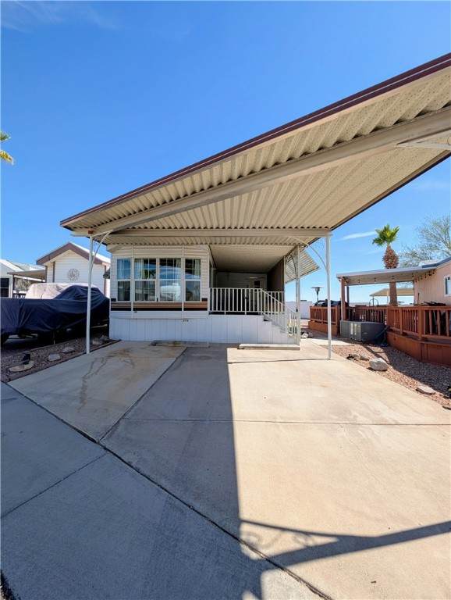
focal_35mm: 12
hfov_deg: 94.6
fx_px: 208
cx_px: 226
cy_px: 300
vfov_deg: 110.5
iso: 38
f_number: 1.95
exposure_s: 1/1410
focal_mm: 2.23
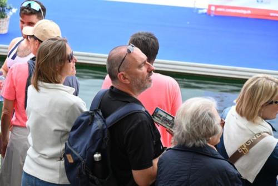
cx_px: 139
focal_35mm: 103
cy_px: 93
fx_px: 796
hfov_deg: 19.8
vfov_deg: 13.3
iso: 400
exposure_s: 1/250
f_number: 6.3
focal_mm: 103
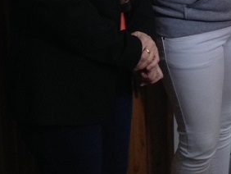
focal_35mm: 124
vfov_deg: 11.5
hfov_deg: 15.3
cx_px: 284
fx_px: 828
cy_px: -79
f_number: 2.4
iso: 100
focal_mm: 4.28
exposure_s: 1/20
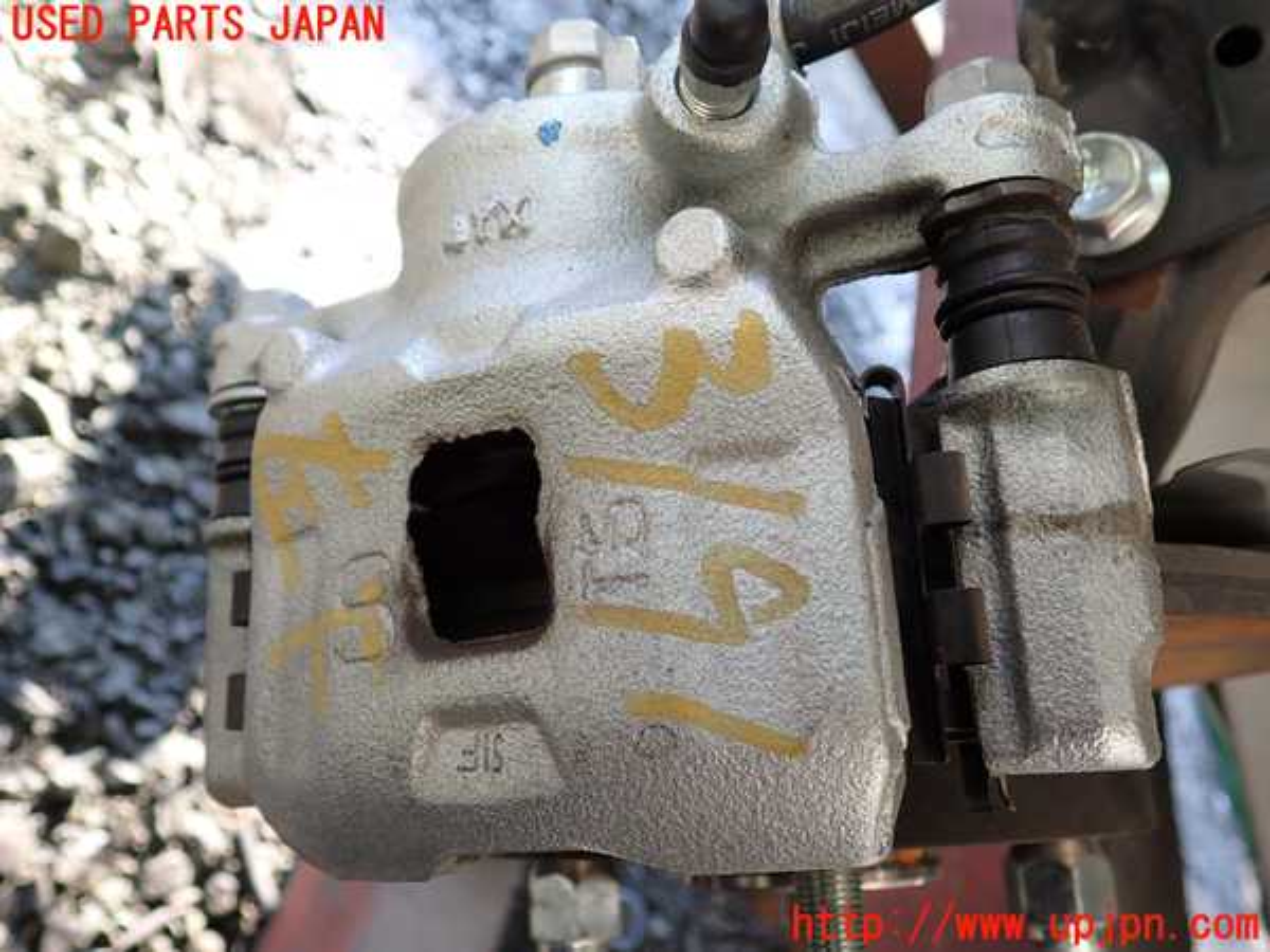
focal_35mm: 30
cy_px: 476
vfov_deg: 46.8
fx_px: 1101
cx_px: 635
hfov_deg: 60.0
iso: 125
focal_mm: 5.4
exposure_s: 1/125
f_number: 2.3
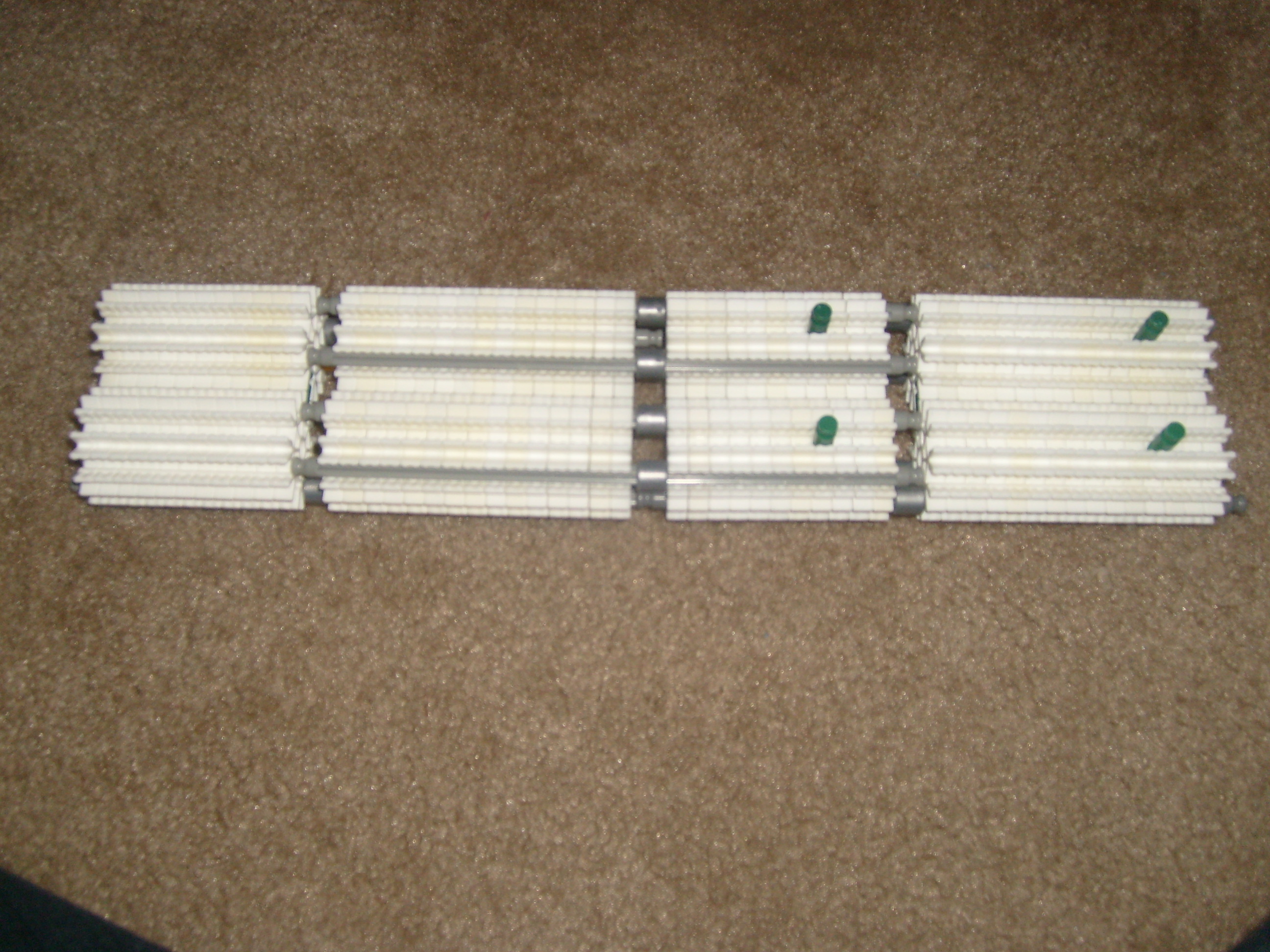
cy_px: 476
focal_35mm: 35
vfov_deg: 40.7
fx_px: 1284
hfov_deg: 52.6
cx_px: 635
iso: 100
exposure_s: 1/45
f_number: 2.8
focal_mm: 5.8
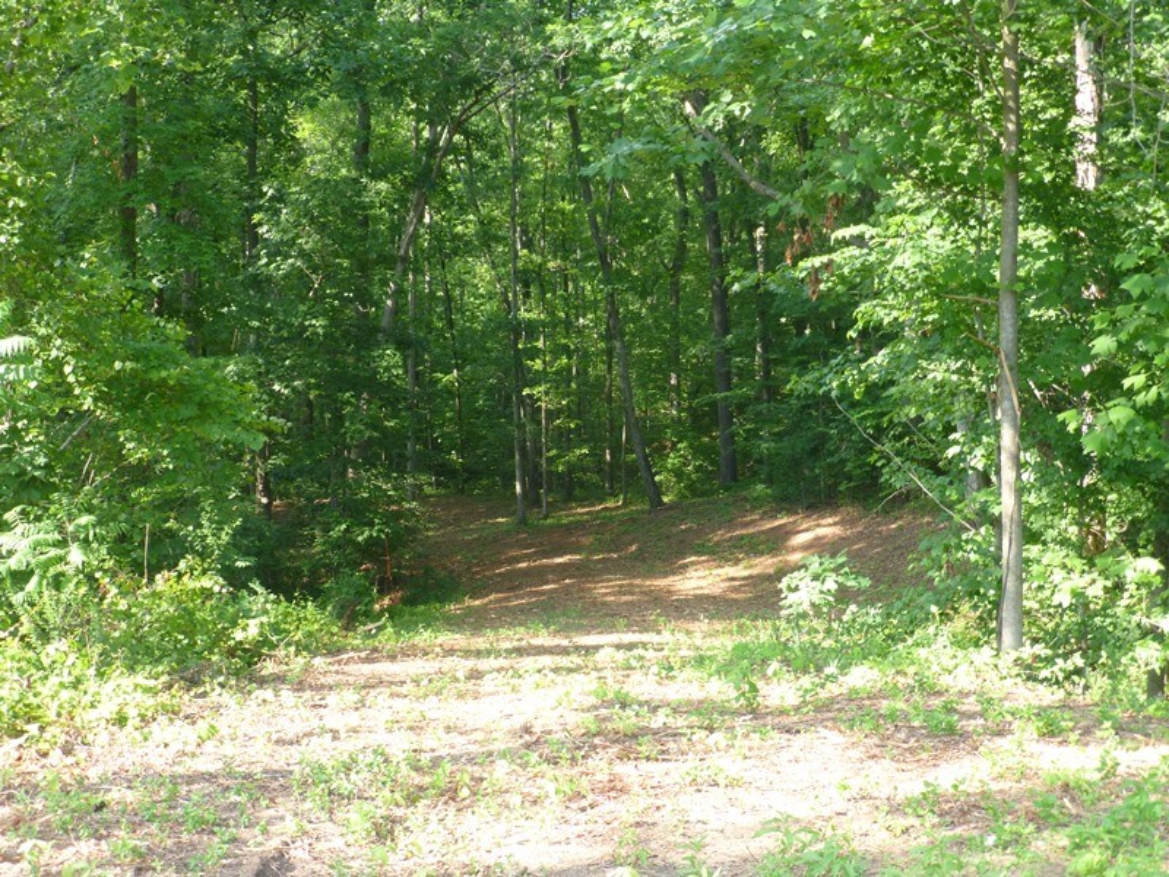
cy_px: 438
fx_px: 1587
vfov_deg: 30.9
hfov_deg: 40.4
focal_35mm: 47
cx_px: 584
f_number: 4.2
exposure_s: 1/60
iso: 160
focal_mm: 8.5
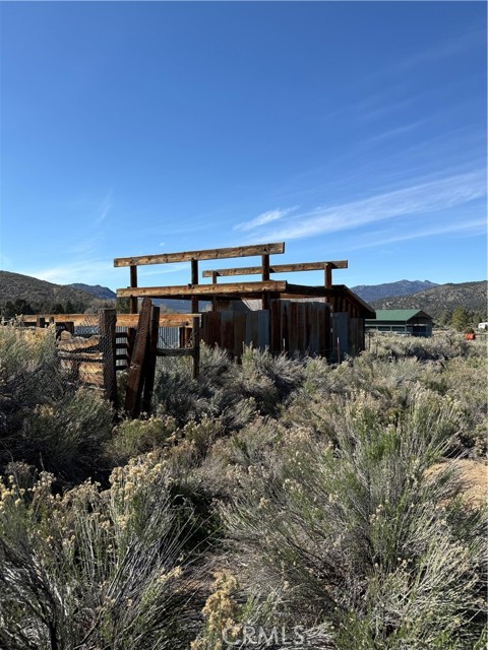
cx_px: 244
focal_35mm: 24
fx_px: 451
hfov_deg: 56.8
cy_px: 325
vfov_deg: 71.6
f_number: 1.78
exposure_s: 1/4167
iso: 80
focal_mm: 6.76
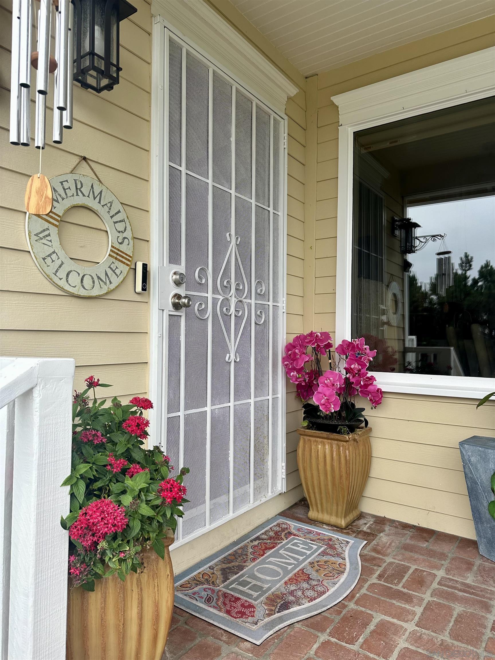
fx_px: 458
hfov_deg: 56.8
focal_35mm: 24
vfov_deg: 71.6
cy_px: 330
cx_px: 248
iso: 80
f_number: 1.78
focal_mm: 6.86
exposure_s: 1/1541
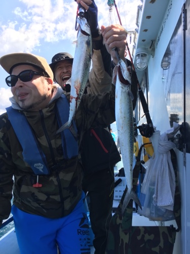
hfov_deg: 48.2
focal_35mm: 29
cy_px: 127
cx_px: 95
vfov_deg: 61.7
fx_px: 212
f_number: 2.2
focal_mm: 4.15
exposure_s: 1/420
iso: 25
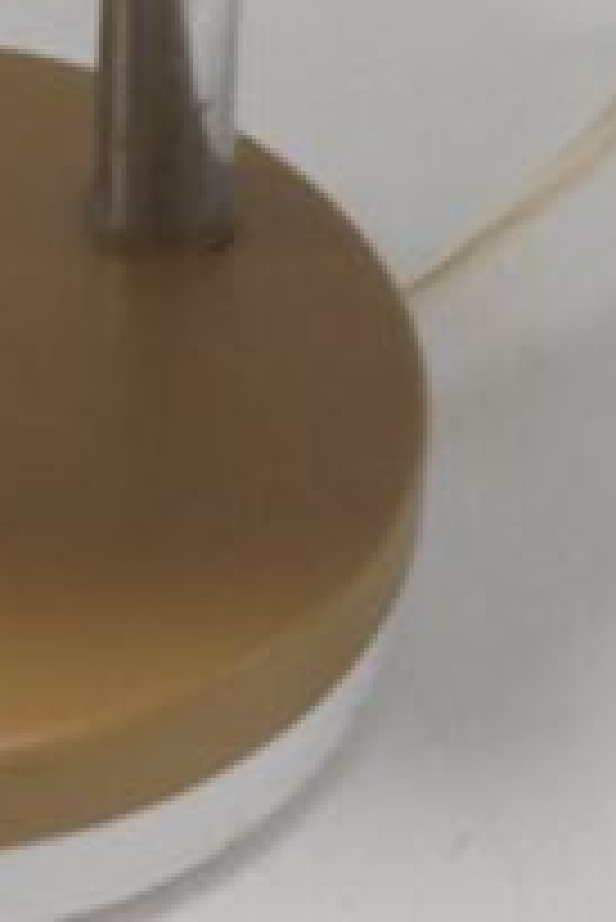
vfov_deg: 12.5
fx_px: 3971
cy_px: -508
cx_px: 25
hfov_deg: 8.8
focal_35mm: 155
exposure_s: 1/80
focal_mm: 6.1
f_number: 4
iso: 100
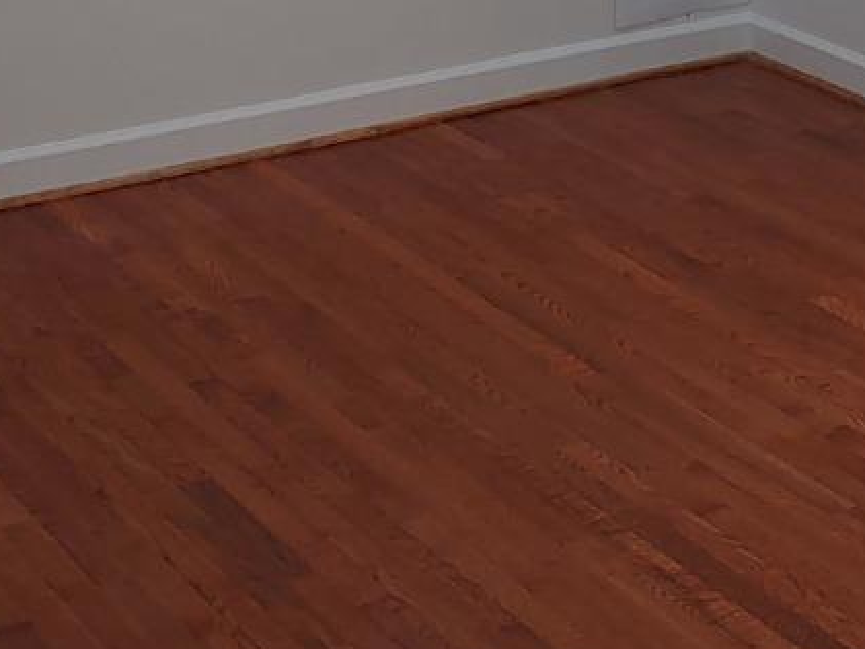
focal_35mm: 89
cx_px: 727
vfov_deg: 15.3
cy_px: -342
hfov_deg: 21.6
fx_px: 2225
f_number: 1.5
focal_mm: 4.23
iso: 50
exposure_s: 1/120
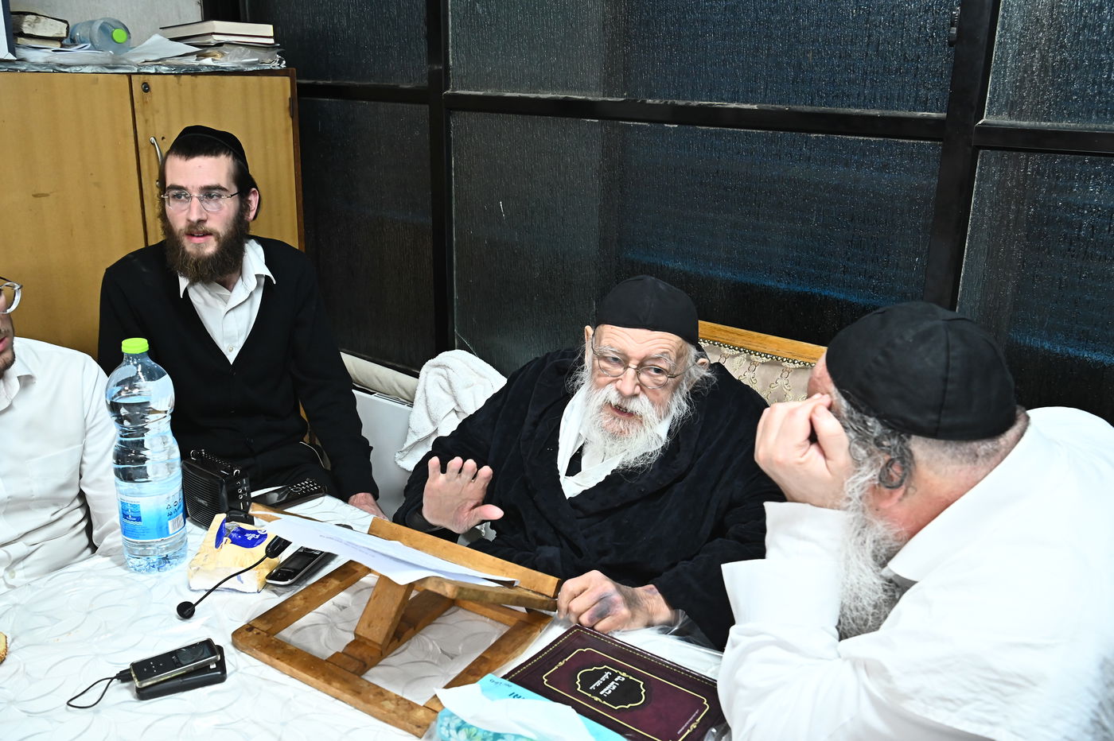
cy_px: 370
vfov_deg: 41.1
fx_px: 990
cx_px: 557
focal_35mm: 32
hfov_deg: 58.7
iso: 3200
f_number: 7.1
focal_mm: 32
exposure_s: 1/160
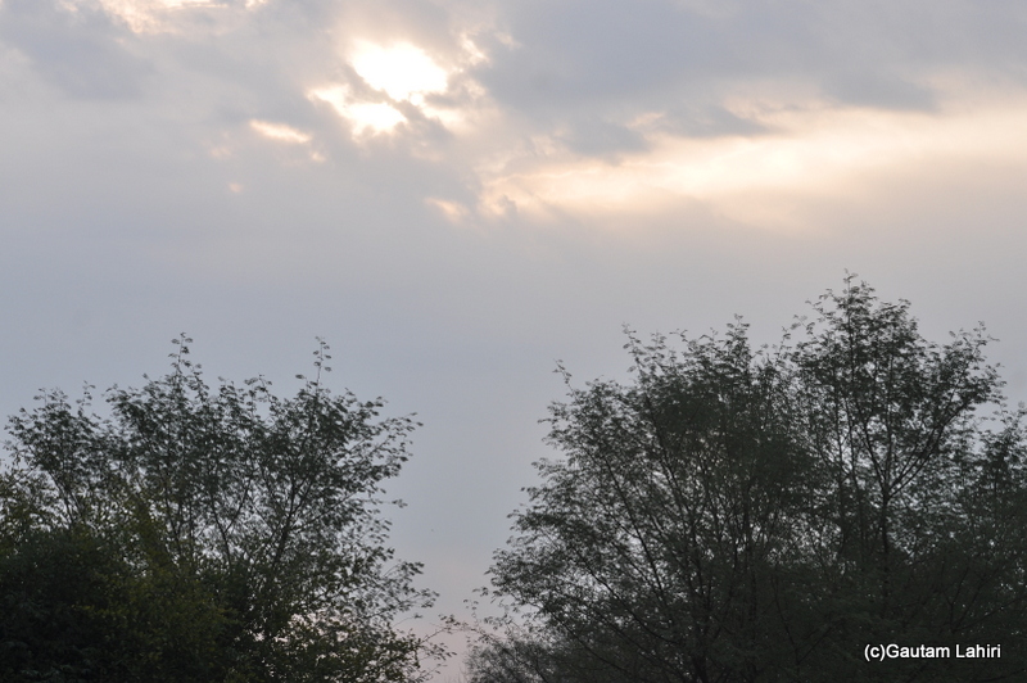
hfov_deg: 19.5
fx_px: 2993
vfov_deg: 13.0
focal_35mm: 105
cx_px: 514
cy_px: 342
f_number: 8
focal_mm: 70
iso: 200
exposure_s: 1/160
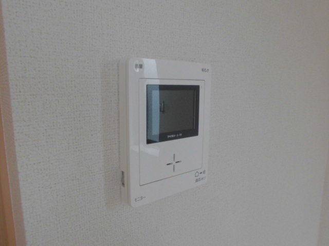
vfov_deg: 53.1
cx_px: 164
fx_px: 247
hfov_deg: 67.3
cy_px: 123
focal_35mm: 26
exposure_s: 1/60
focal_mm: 4.6
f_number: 3.5
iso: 100
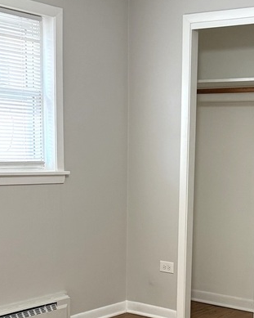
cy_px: 266
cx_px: 201
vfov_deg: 28.4
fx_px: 611
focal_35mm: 65
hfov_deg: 23.2
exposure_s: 1/60
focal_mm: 6.76
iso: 320
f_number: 1.78
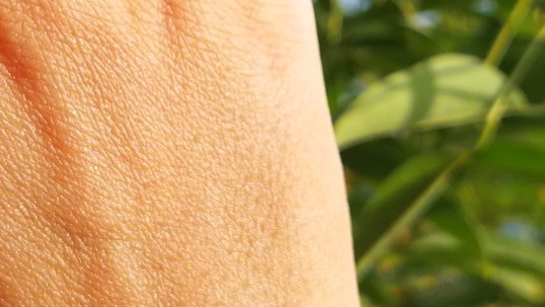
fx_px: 1518
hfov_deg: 20.4
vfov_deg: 11.4
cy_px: -44
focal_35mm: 105
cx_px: 293
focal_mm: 3.95
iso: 50
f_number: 1.8
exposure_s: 1/1264
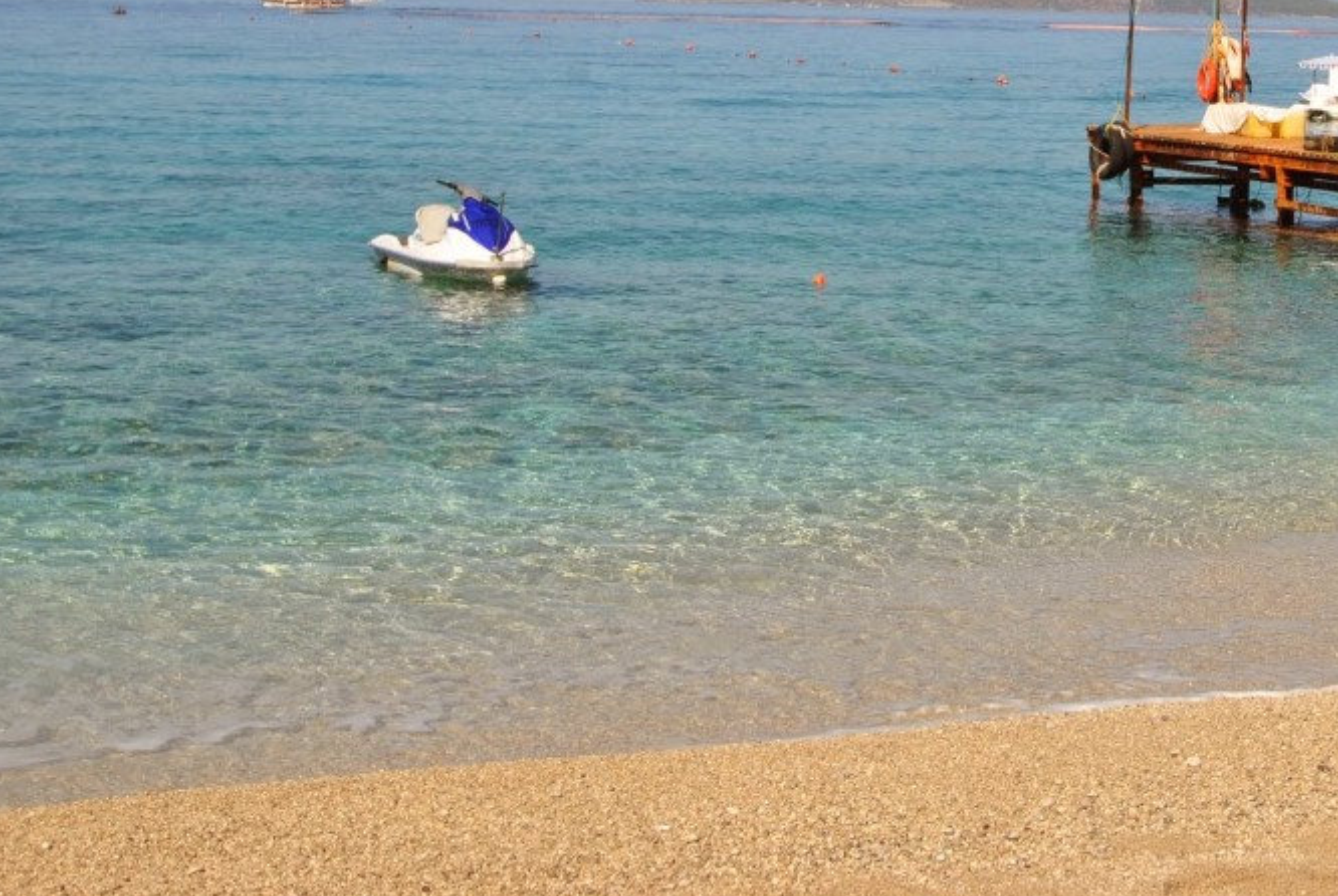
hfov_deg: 31.6
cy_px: 155
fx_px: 2307
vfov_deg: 21.6
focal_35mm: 62
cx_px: 1048
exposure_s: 1/250
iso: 100
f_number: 8
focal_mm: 24
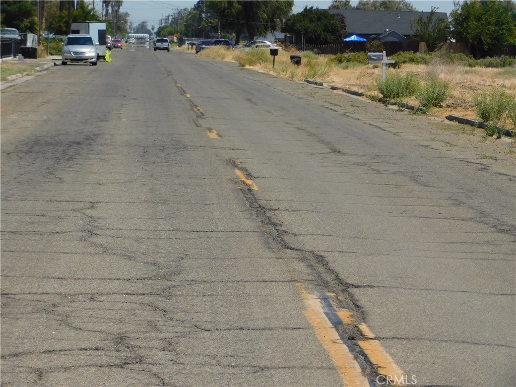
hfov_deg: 11.6
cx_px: 258
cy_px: 194
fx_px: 2534
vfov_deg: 8.7
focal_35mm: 170
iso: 125
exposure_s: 1/800
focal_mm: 30.1
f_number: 5.3
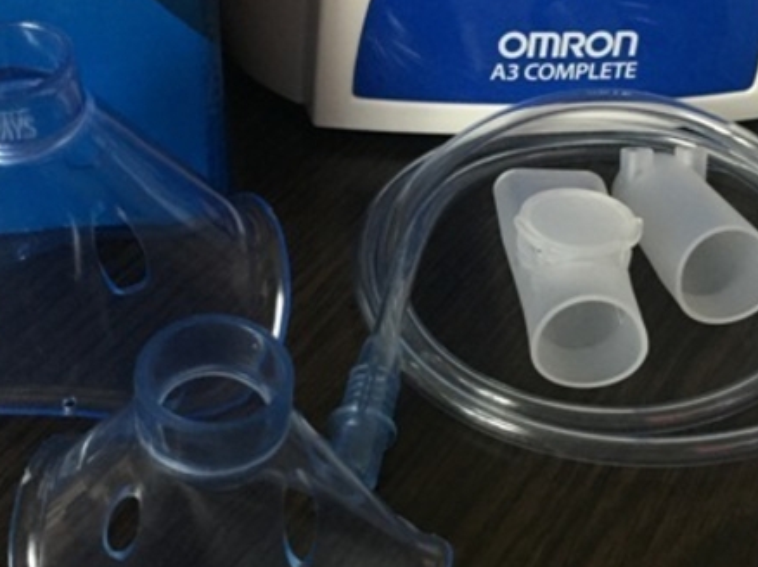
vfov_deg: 27.4
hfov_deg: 36.1
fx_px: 1160
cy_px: 225
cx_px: 421
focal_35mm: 53
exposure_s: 1/17
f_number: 2.2
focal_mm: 4.15
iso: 250
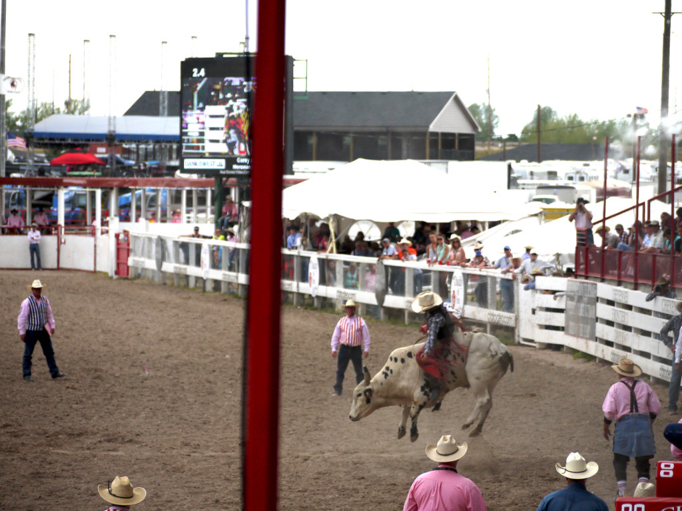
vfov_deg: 7.7
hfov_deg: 10.2
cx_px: 341
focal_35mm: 194
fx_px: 3822
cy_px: 256
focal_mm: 97
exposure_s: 1/500
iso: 320
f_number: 4.6
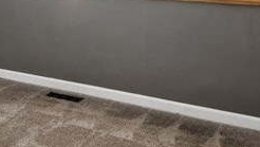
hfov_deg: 28.2
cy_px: -37
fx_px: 449
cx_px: -53
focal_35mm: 65
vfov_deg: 17.6
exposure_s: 1.6
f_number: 8
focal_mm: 17
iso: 400
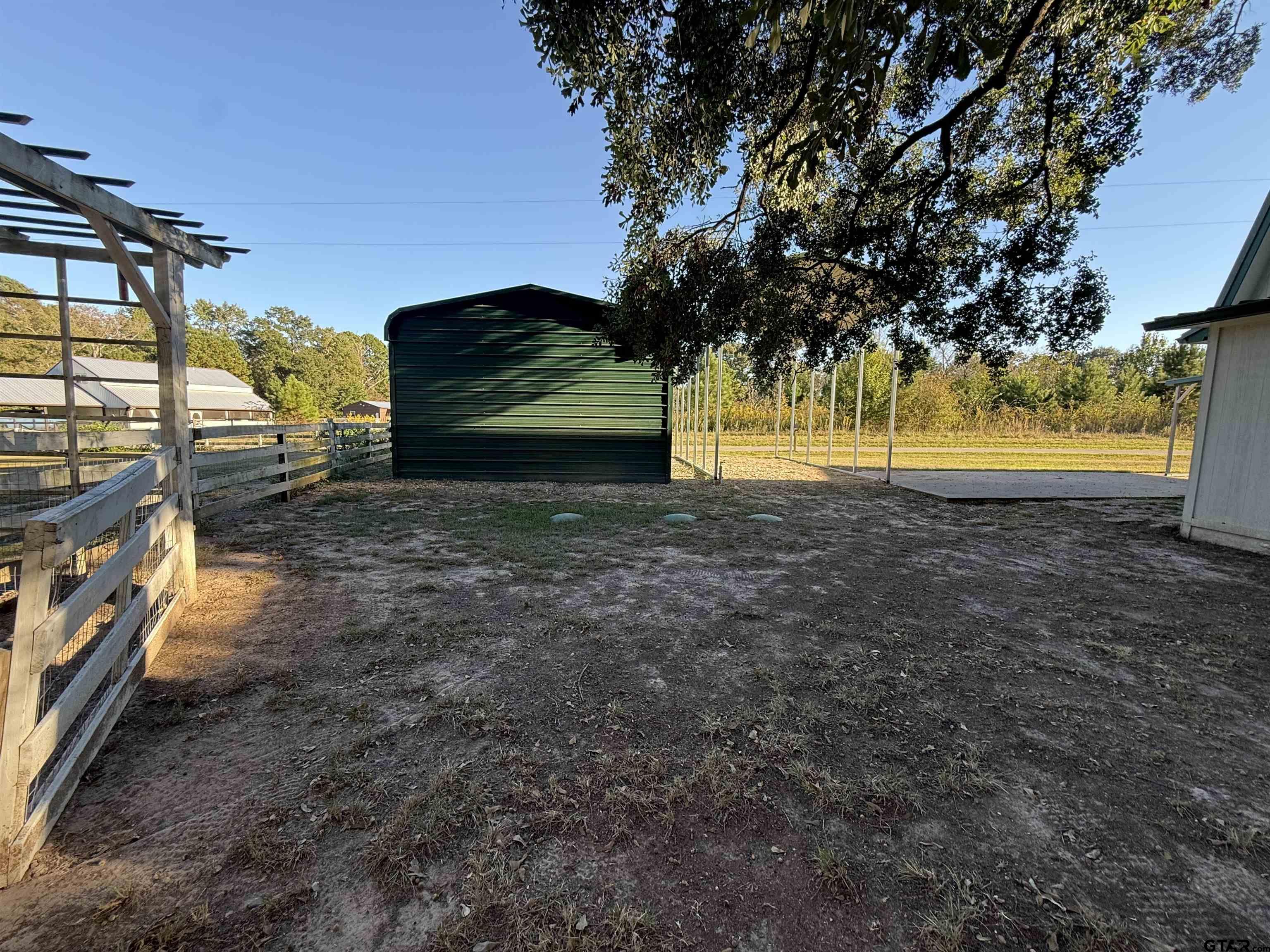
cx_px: 635
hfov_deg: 102.1
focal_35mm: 14
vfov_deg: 85.7
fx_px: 514
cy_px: 476
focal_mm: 2.22
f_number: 2.2
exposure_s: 1/223
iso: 64
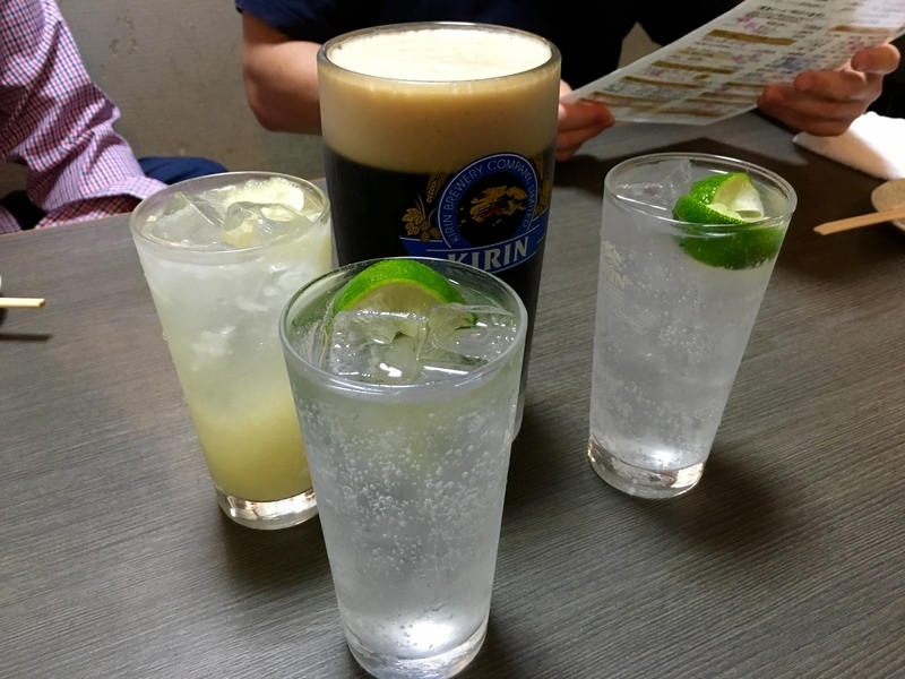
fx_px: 758
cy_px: 340
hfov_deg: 61.7
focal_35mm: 29
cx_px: 452
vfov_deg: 48.2
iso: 200
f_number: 2.2
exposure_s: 1/24
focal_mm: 4.15
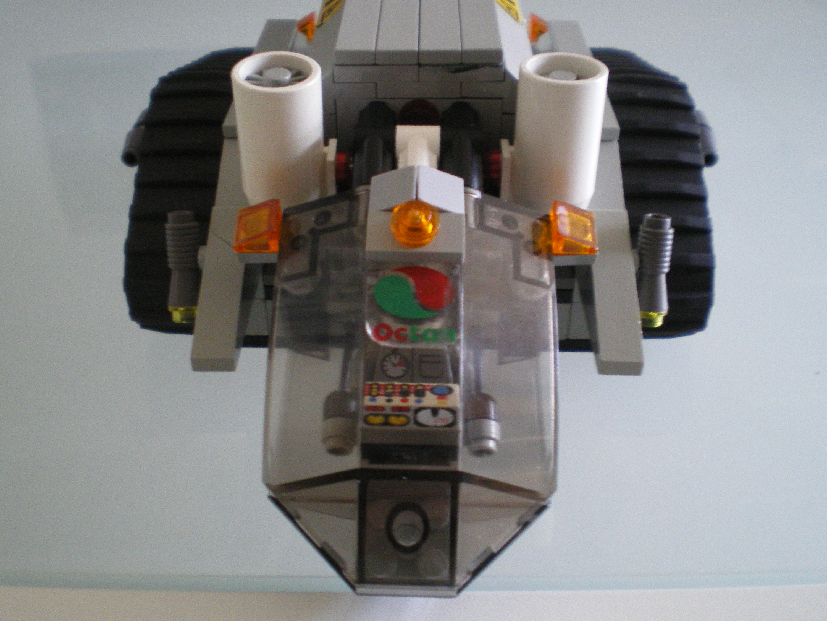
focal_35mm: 39
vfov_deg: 36.8
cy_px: 304
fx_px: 932
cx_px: 405
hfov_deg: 47.9
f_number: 3.1
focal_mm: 6.3
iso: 400
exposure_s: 1/8
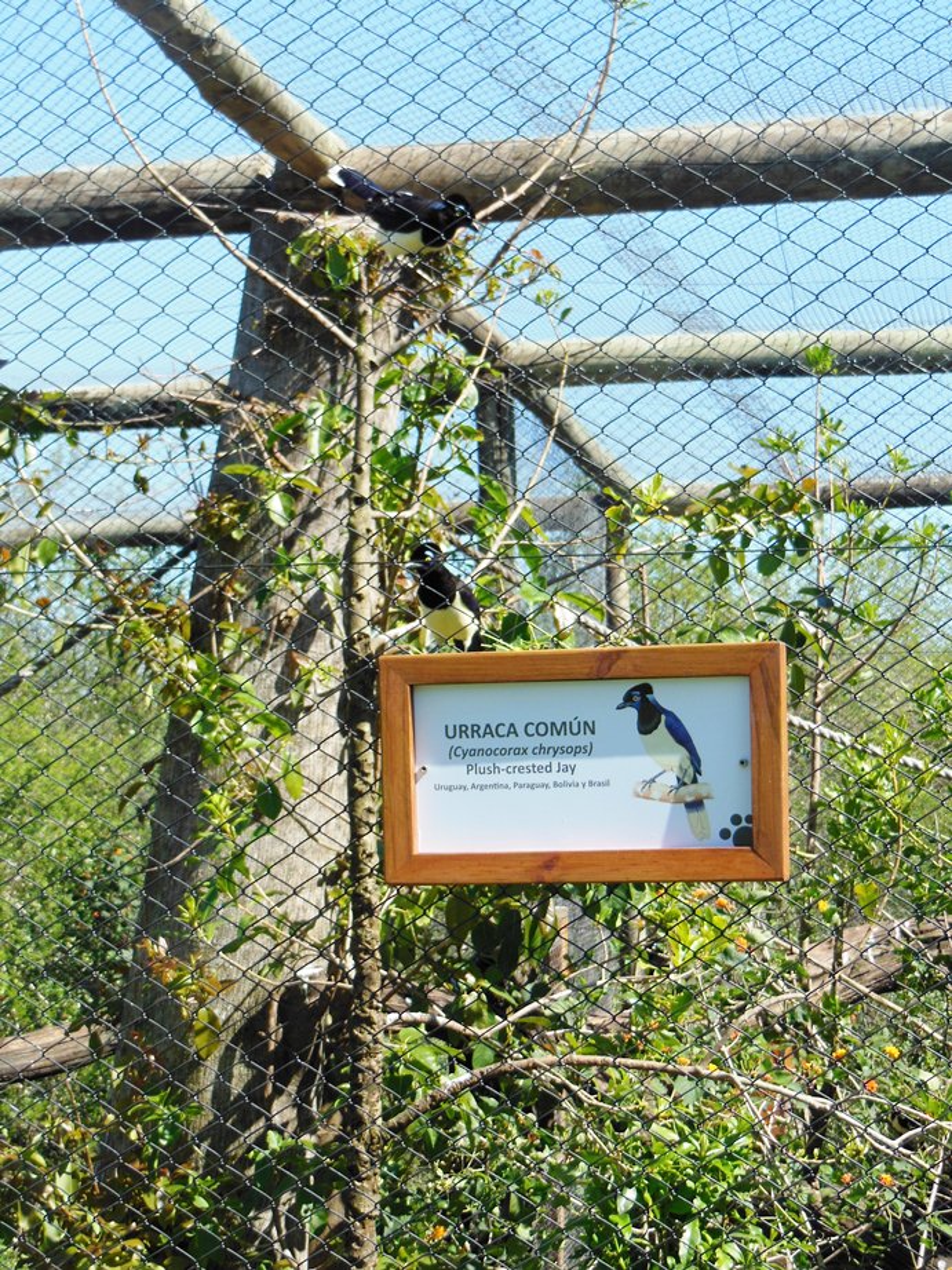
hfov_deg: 18.4
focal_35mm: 80
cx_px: 476
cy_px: 635
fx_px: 2935
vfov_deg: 24.4
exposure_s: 1/200
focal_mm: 14.3
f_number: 5.4
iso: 125
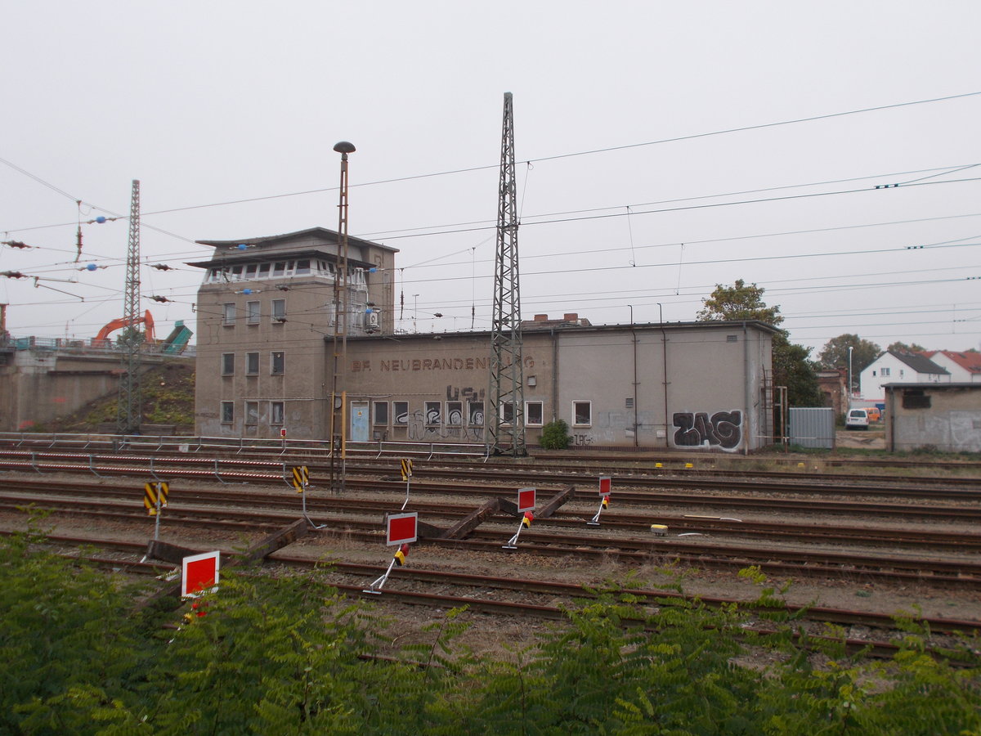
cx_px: 490
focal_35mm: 34
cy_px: 368
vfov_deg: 41.8
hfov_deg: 54.0
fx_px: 964
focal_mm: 6
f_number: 3.6
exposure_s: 1/160
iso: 80
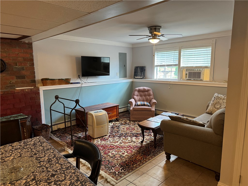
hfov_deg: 71.6
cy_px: 93
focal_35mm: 24
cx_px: 124
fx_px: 172
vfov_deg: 56.8
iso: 320
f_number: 1.78
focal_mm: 6.76
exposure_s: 1/60
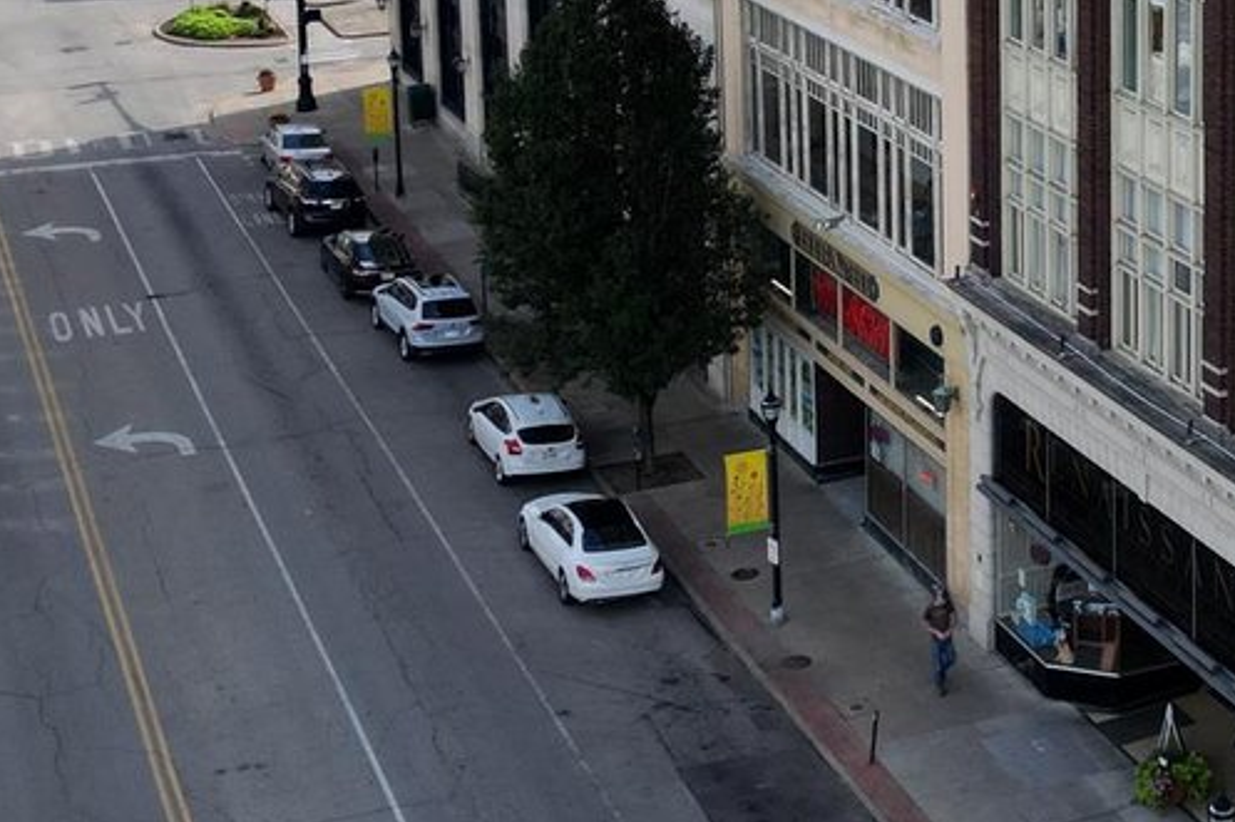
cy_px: -26
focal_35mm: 76
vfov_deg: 17.5
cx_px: 1139
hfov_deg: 25.7
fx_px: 2606
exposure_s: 1/2500
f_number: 1.7
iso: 100
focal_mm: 6.72
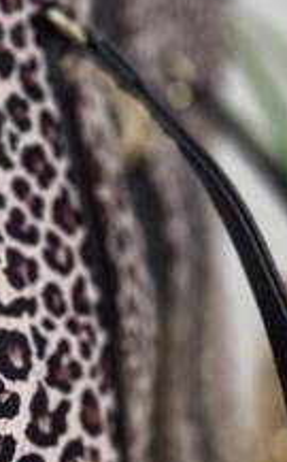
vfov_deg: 23.1
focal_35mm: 90
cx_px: -77
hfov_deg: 14.0
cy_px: 255
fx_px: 1130
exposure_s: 1/100
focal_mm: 5.4
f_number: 1.8
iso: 40
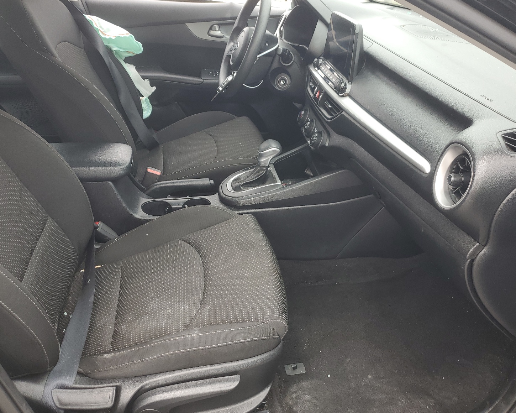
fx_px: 428
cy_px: 201
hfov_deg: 62.2
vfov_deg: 51.5
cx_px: 256
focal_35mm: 28
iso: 50
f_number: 1.5
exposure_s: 1/233
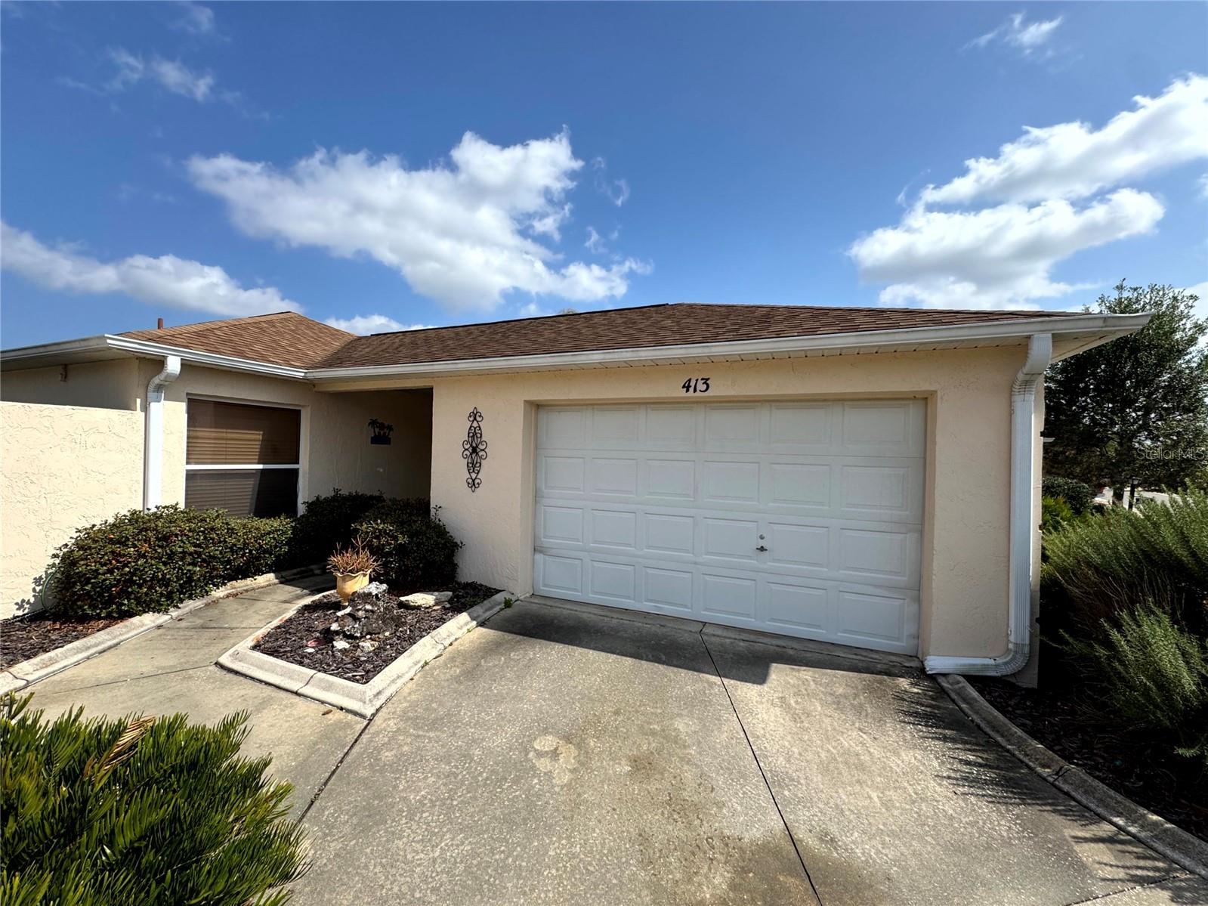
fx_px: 489
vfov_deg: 85.7
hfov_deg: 102.1
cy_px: 453
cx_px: 604
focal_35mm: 14
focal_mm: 2.22
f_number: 2.2
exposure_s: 1/2342
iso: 50
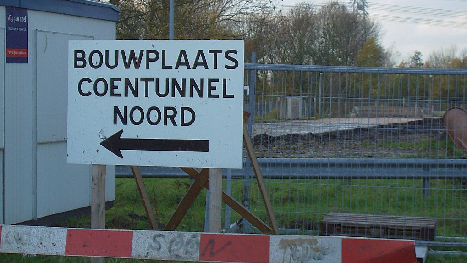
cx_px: 233
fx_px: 1461
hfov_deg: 18.2
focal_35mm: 118
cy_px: 88
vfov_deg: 10.3
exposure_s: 1/134
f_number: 4.8
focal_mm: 18
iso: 108
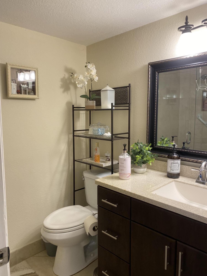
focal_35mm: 26
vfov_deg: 67.3
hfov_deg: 53.1
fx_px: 207
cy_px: 138
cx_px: 104
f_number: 1.8
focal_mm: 4.25
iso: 64
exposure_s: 1/60
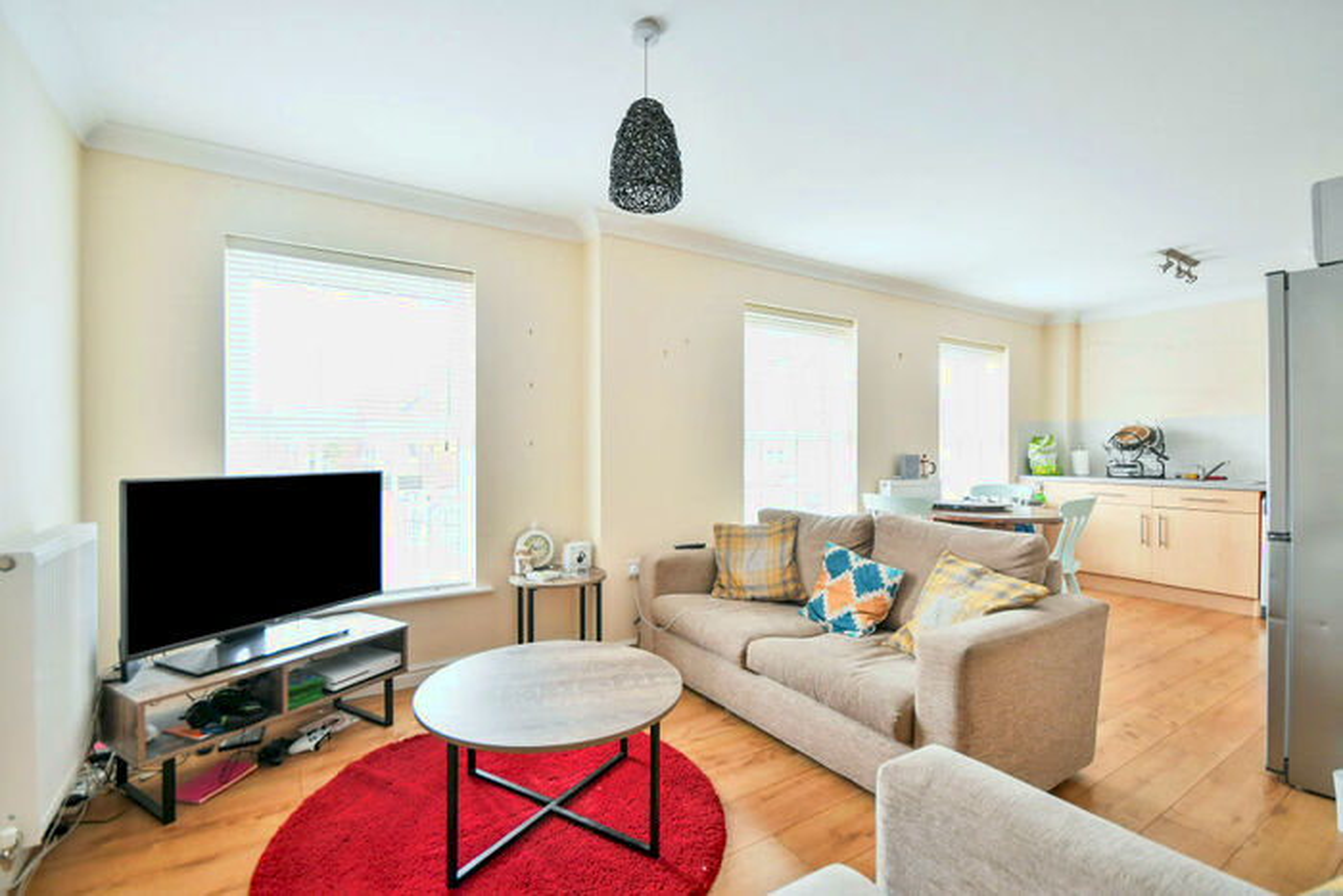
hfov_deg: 100.4
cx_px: 672
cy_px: 448
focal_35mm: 15
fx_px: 560
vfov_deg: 77.4
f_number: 5.6
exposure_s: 1/60
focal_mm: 10
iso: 1600
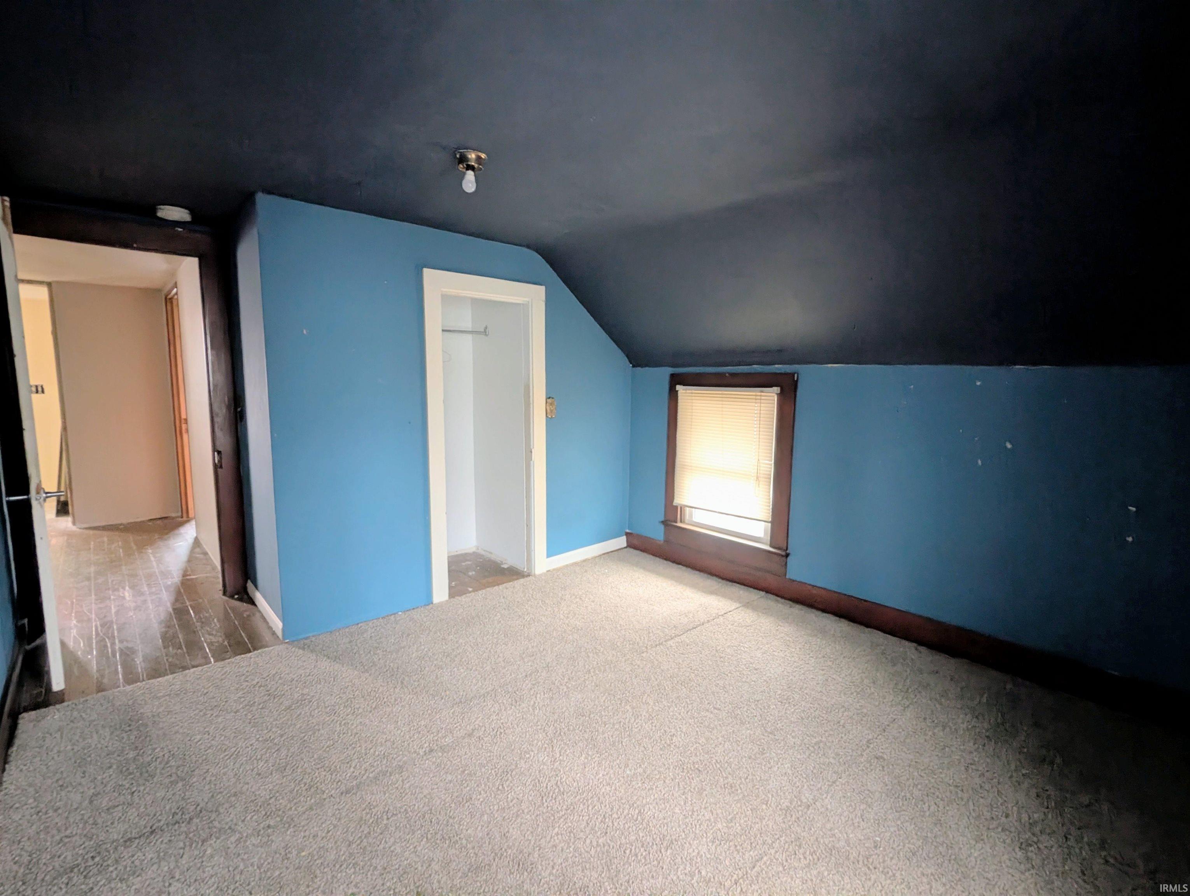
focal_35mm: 16
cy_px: 448
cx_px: 595
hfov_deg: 94.4
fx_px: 551
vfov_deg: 78.2
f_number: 2.2
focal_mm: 2.35
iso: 430
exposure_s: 1/11
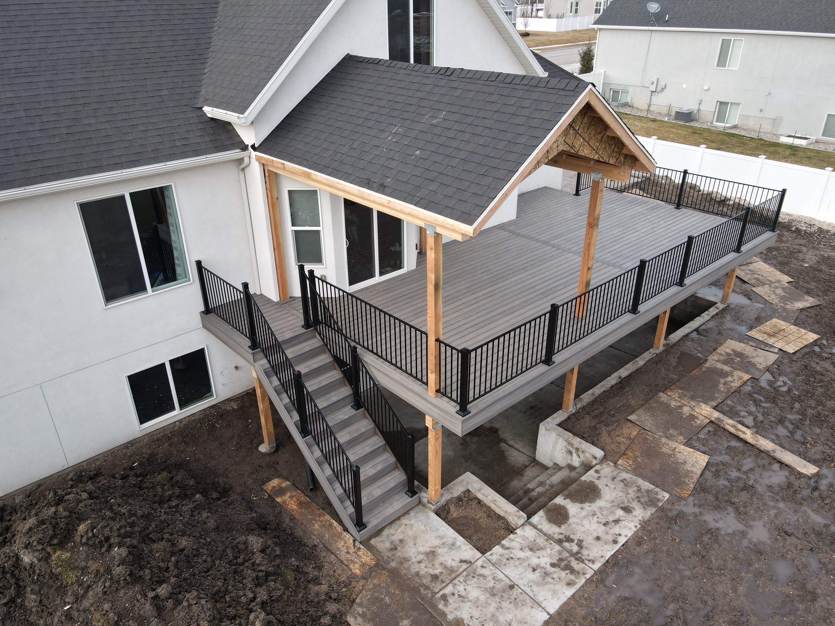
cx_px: 418
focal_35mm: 24
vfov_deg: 56.8
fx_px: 579
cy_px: 313
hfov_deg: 71.6
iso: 100
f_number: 2.8
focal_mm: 4.5
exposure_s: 1/160
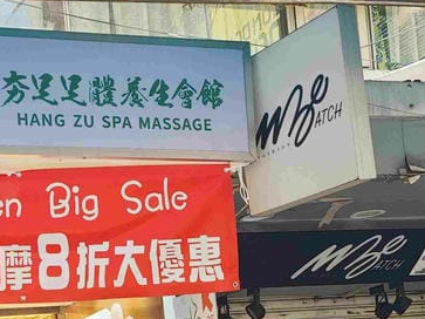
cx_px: 18
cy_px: 430
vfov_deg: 17.9
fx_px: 933
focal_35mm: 76
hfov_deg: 24.7
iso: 80
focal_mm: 8.72
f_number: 2
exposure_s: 1/120
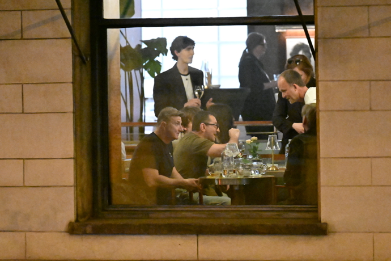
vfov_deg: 4.6
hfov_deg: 6.9
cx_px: 196
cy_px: 130
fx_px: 3258
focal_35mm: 300
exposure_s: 1/400
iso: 32000
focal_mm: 200
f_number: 3.2
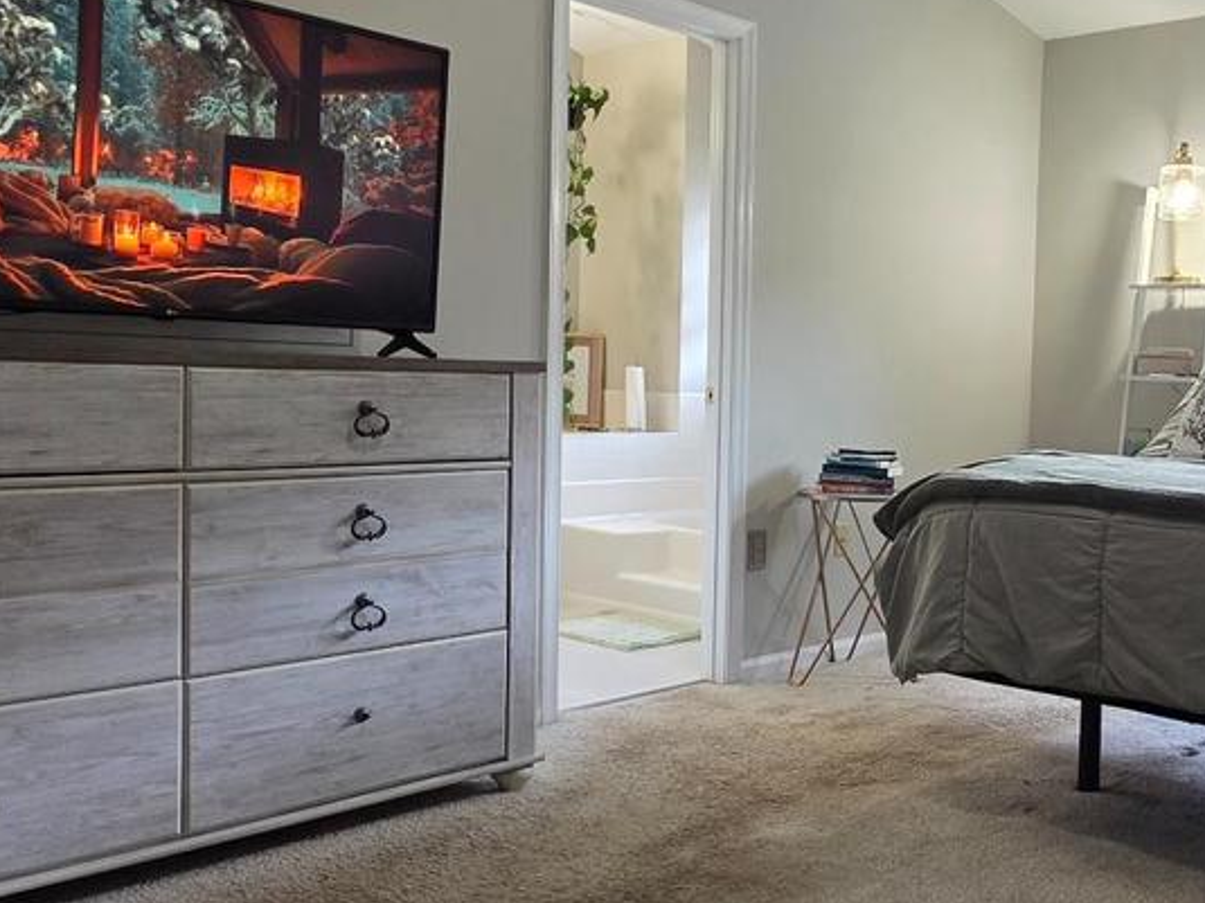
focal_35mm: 35
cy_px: 428
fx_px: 1218
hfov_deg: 48.9
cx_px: 1002
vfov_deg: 40.7
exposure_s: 1/60
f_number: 1.9
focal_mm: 2.2
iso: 250
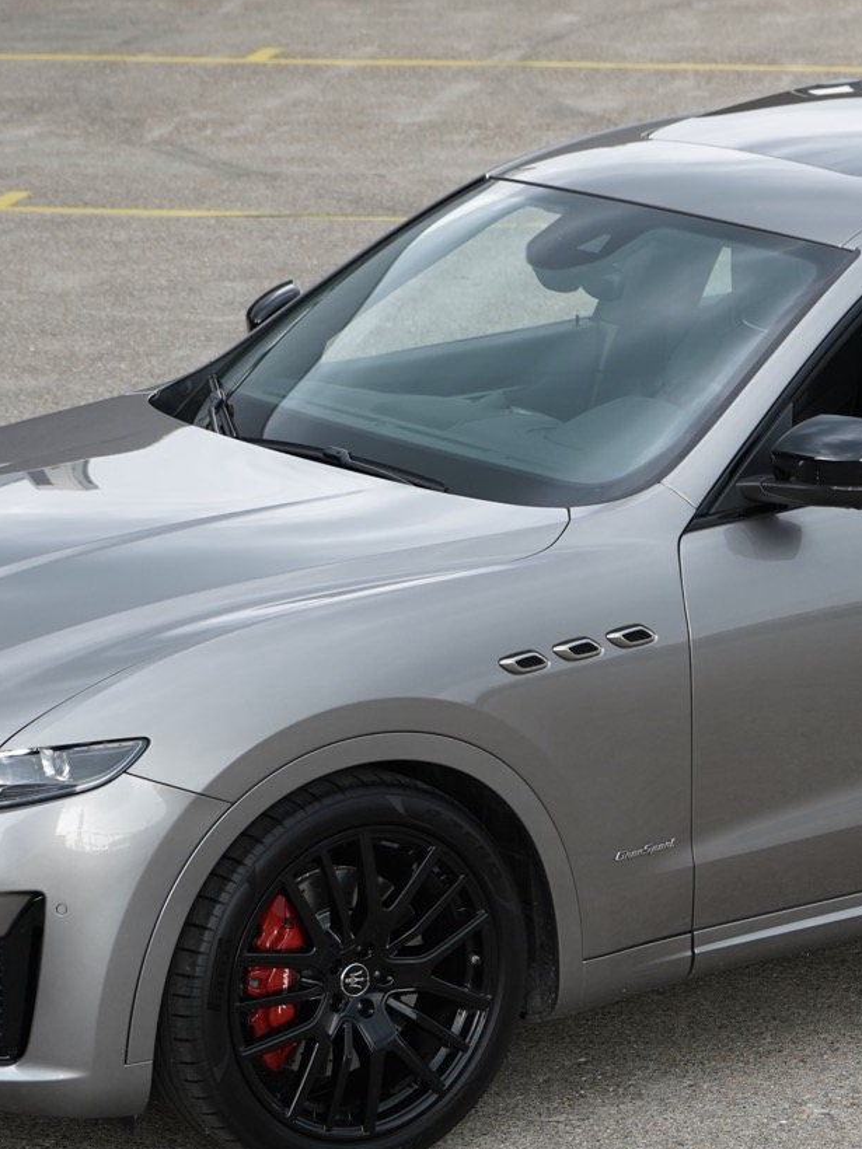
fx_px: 5080
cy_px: 733
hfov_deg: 9.7
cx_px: 601
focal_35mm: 153
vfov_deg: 12.9
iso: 250
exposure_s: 1/160
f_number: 5.6
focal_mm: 68
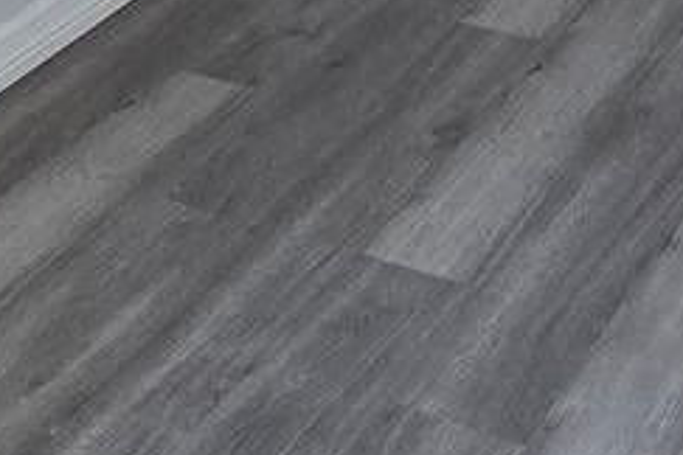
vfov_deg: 13.9
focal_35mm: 89
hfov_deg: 22.9
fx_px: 1688
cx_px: 320
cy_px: -337
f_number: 2.2
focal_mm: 2.2
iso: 100
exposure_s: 1/120
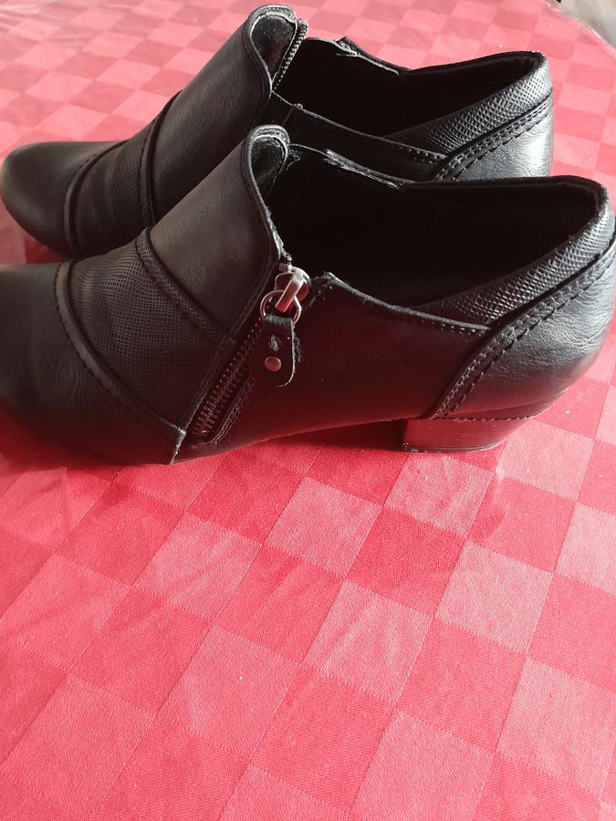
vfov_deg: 60.0
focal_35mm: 30
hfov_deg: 46.8
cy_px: 418
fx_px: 712
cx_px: 283
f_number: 1.8
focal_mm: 4
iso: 1000
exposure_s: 1/20
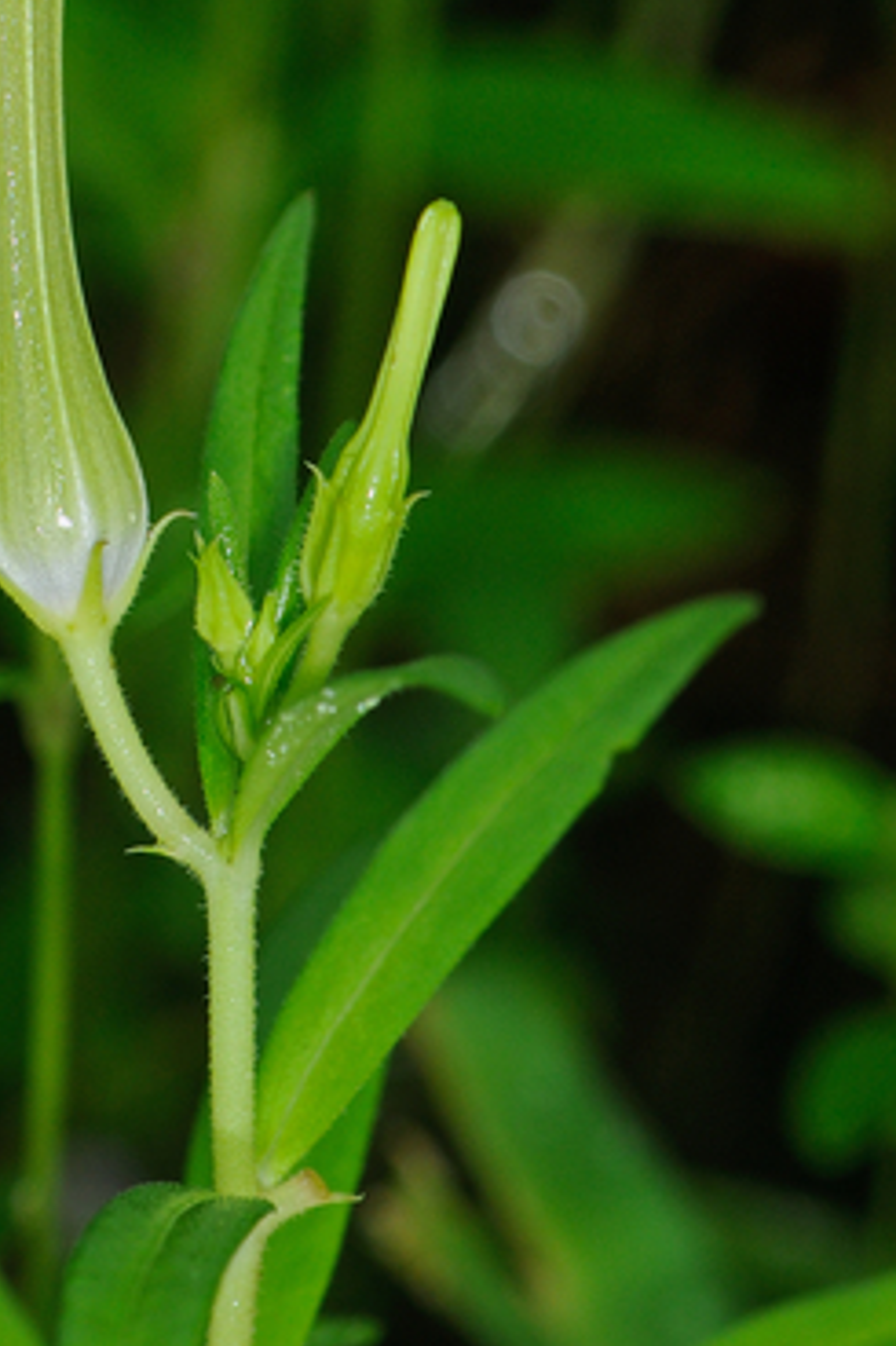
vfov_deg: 5.6
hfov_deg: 3.7
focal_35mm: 370
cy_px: 4
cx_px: 104
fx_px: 13832
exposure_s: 1/100
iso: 200
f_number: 10
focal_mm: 105
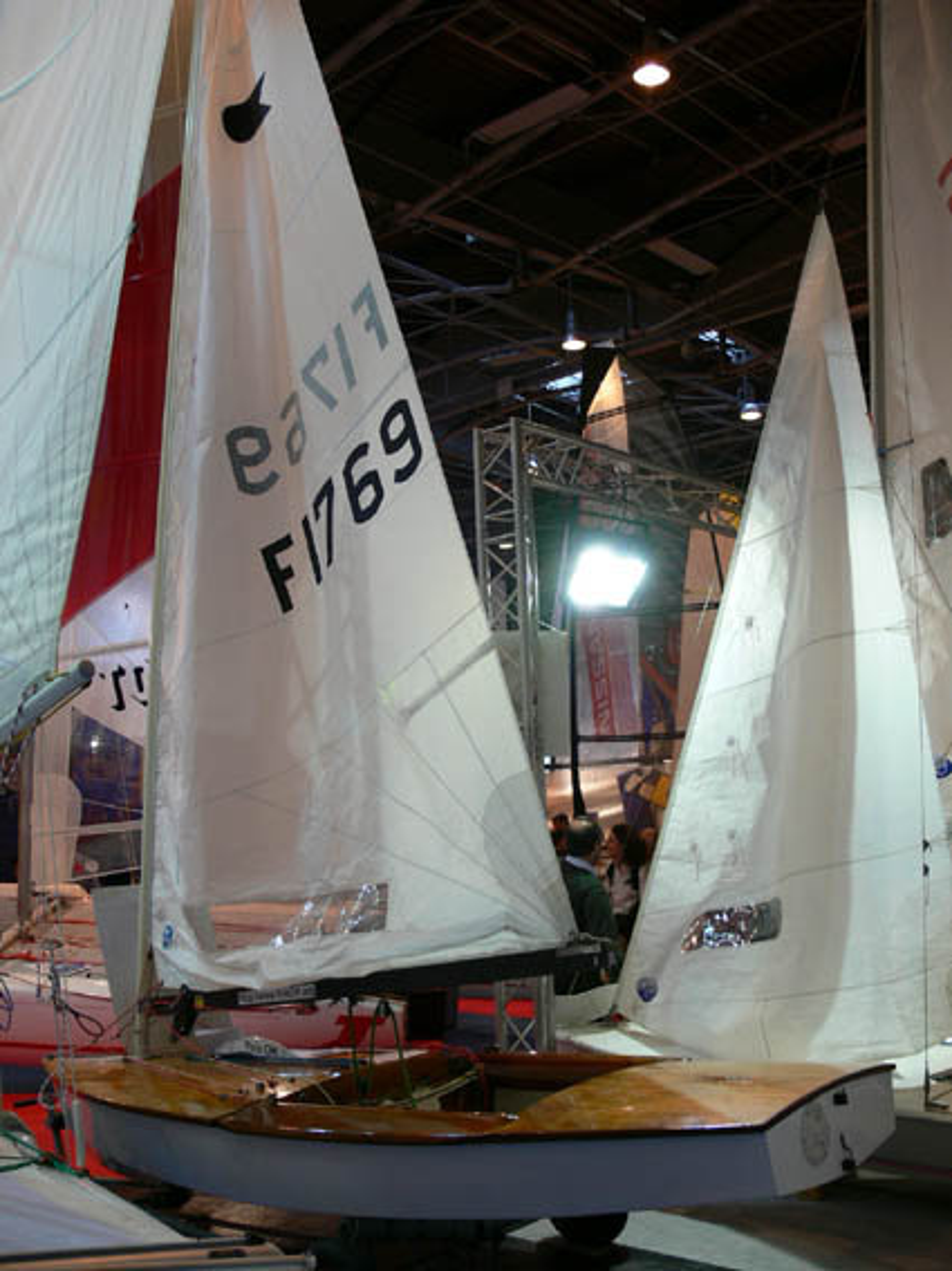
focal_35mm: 35
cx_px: 476
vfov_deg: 52.6
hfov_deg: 40.7
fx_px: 1284
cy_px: 636
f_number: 2.8
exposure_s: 1/50
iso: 80
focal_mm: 7.4
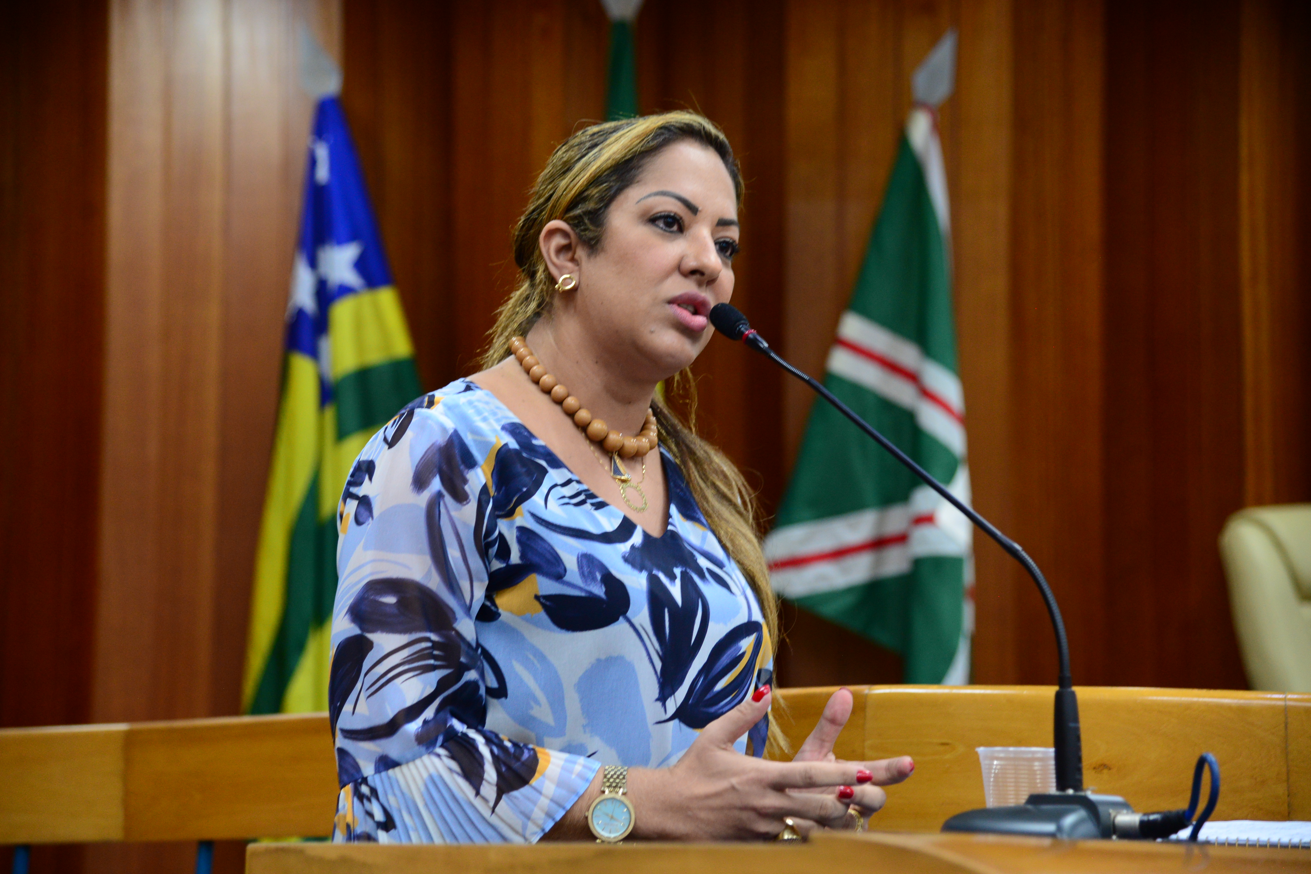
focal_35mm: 87
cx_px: 650
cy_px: 434
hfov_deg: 23.4
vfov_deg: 15.7
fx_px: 3168
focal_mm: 86
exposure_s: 1/60
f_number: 4
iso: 2000
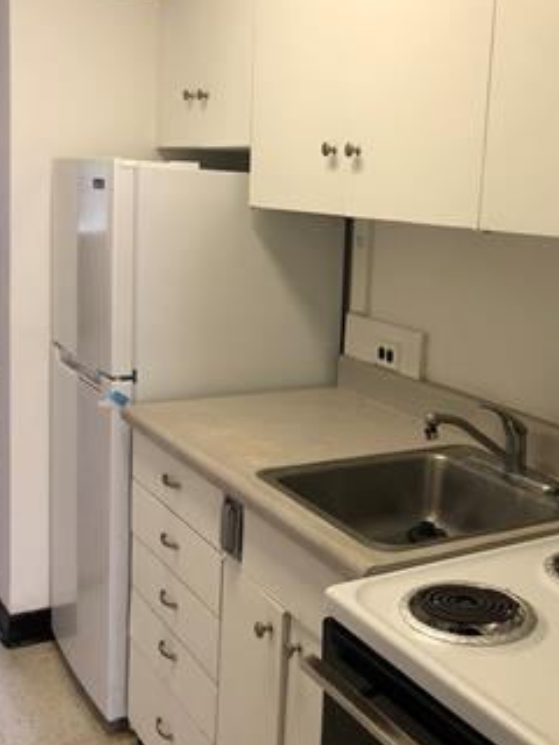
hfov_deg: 33.8
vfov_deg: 44.7
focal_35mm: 42
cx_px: 403
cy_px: 324
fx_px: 904
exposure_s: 1/24
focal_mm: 3.99
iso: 40
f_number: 1.8
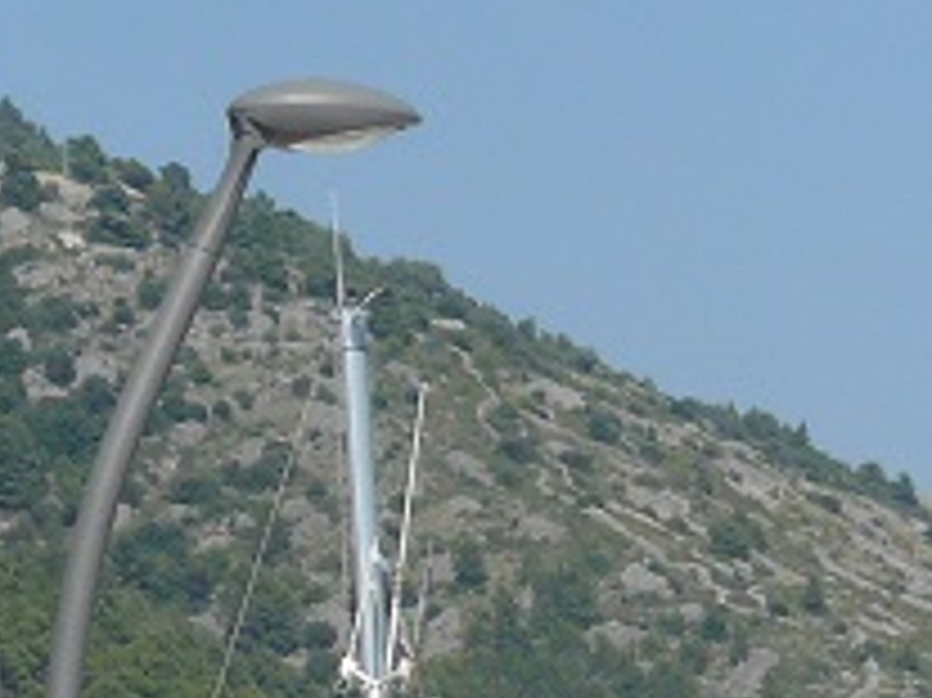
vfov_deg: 2.9
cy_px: 313
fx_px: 13804
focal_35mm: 513
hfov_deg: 3.9
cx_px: 1042
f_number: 7.1
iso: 100
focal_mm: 20.5
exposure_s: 1/500
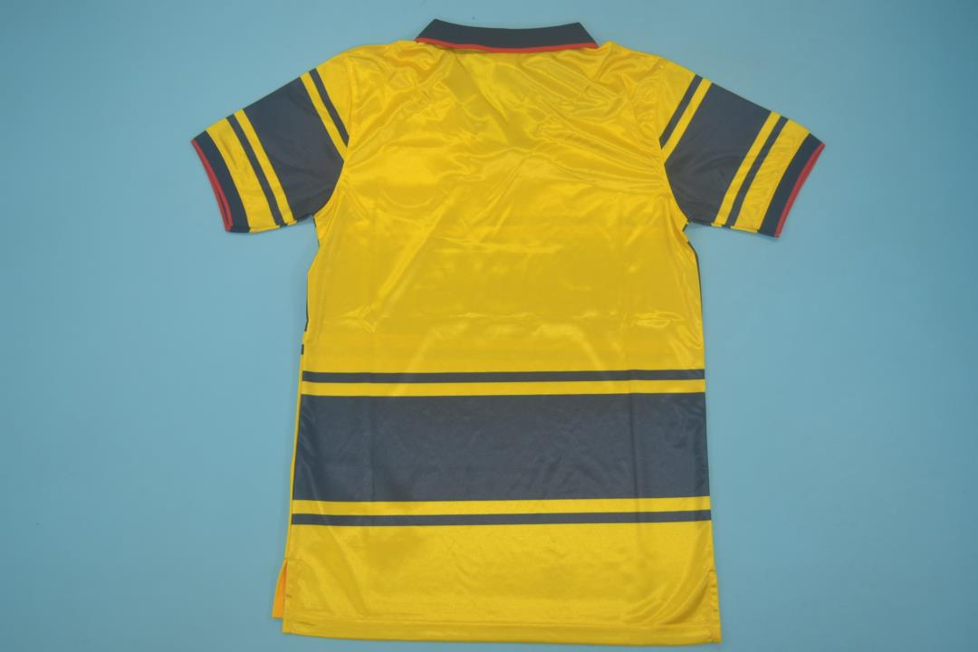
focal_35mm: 33
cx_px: 489
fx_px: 896
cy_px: 326
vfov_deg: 40.0
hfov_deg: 57.2
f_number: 4
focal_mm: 22
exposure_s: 1/160
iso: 200
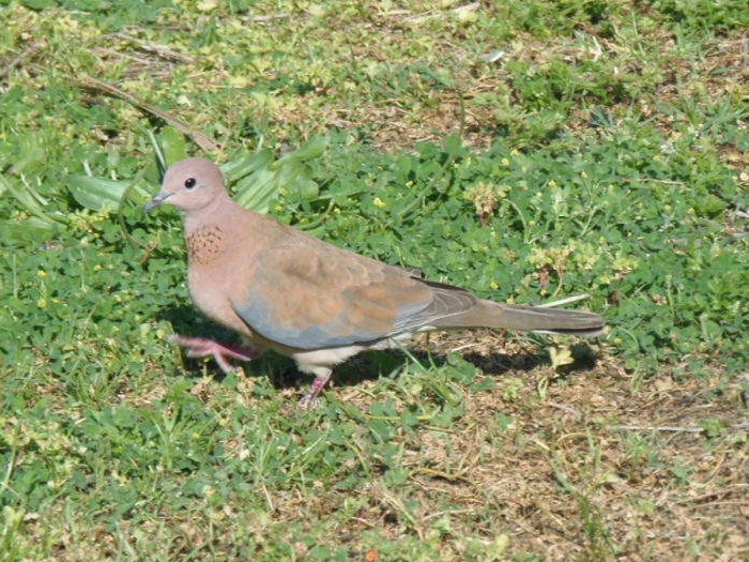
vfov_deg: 3.4
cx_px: 352
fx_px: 9499
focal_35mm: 439
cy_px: 270
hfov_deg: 4.5
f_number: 5
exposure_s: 1/250
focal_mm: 71.1
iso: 64
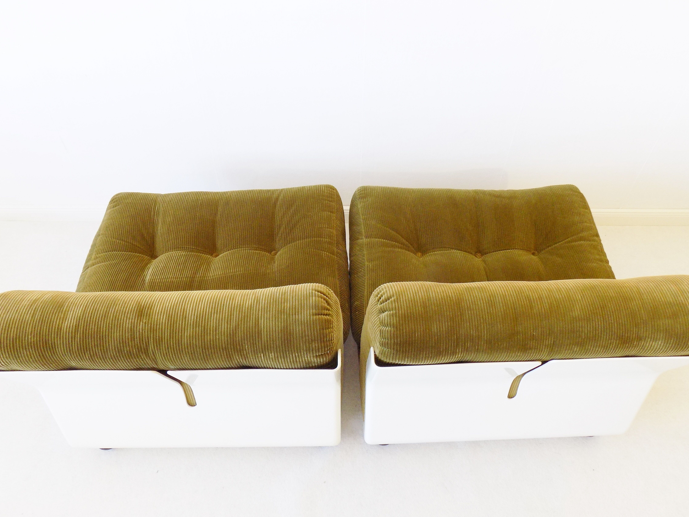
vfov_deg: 53.0
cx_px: 347
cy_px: 280
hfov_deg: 67.3
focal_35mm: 26
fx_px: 517
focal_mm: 4
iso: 160
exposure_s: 1/30
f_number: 3.1
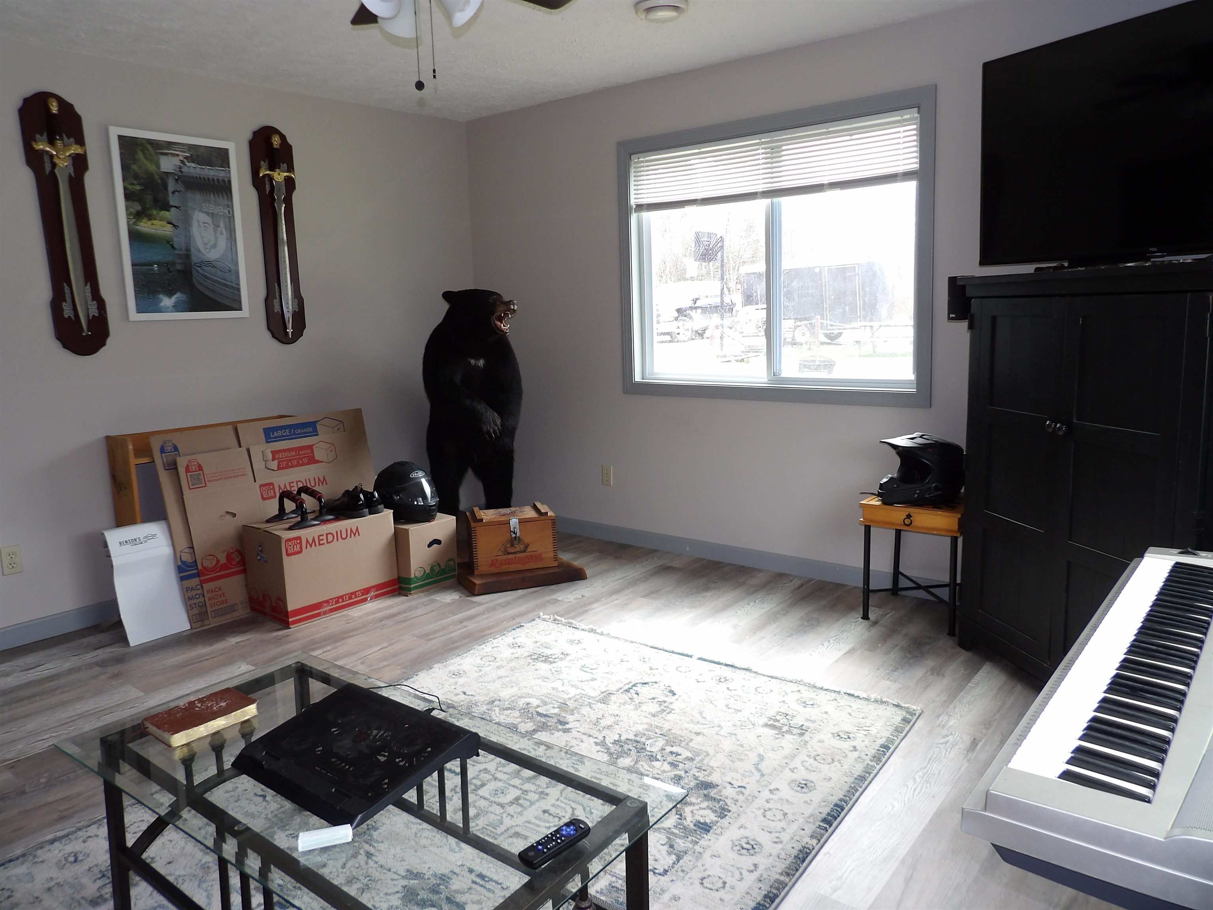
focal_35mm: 24
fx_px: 841
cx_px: 606
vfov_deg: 56.8
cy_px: 455
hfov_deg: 71.6
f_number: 3.2
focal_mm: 4.3
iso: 100
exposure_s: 1/39
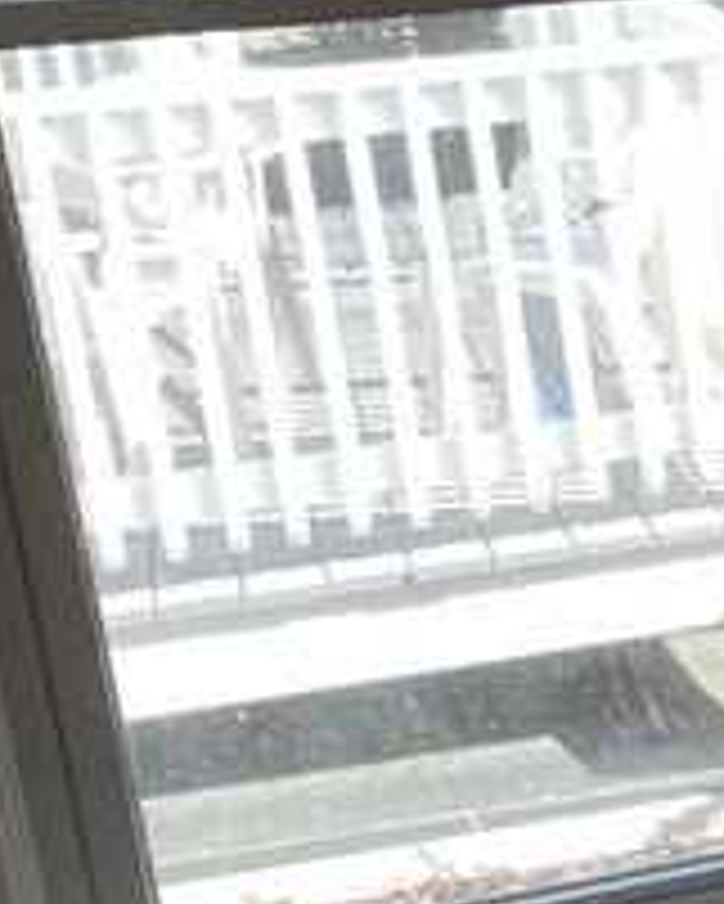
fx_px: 3453
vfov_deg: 14.9
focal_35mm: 129
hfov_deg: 9.6
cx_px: 2109
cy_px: 513
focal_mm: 4.2
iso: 50
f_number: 1.6
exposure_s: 1/121
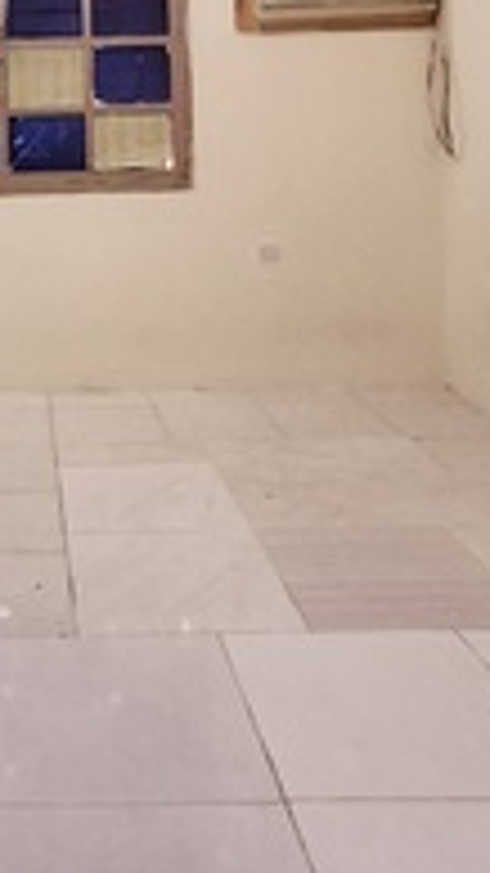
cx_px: -7
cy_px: 92
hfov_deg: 27.3
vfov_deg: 45.0
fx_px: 948
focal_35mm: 41
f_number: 2.2
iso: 160
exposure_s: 1/50
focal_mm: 1.64
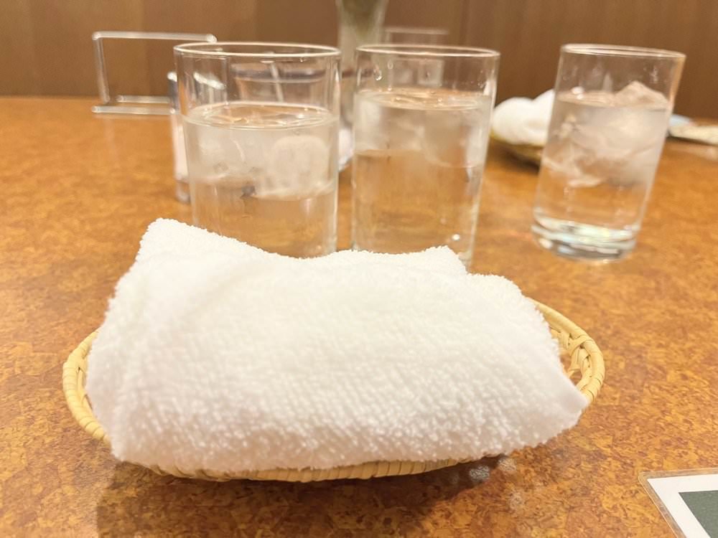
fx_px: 539
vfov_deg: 53.1
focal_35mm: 26
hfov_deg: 67.3
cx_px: 359
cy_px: 269
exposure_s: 1/60
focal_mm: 5.1
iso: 200
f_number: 1.6
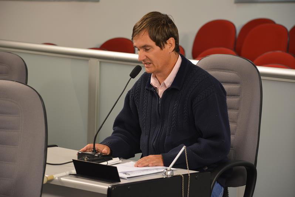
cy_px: 98
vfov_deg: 9.3
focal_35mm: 147
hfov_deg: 14.0
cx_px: 148
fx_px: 1204
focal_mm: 98
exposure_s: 1/60
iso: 800
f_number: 4.5
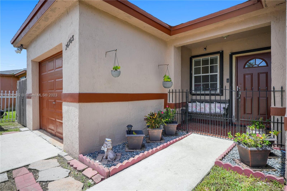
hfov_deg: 84.0
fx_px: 159
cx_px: 144
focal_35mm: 20
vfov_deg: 61.9
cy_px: 96
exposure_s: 1/1250
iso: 250
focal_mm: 20
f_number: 6.3
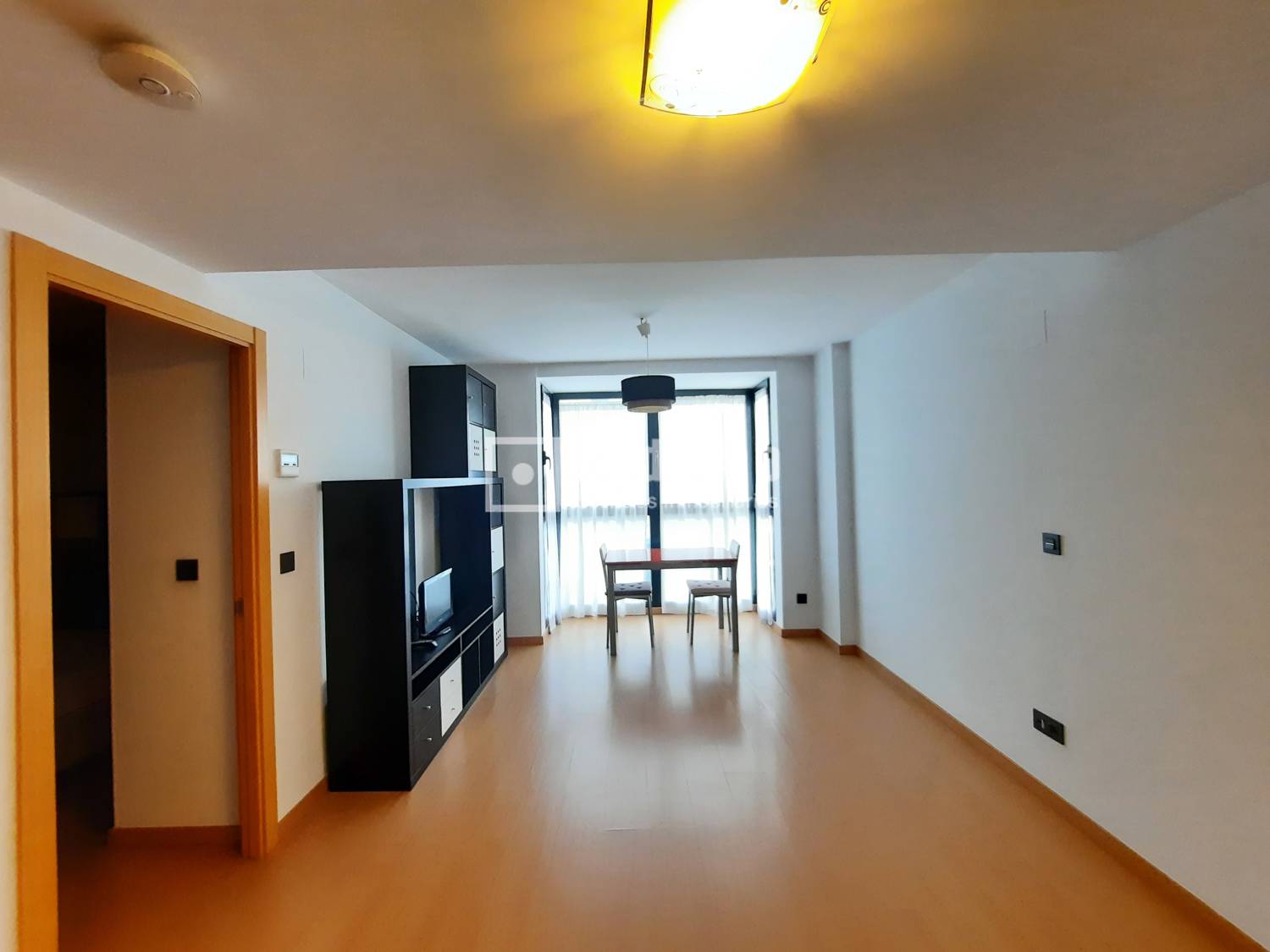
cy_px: 476
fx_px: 477
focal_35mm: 13
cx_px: 635
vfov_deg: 89.9
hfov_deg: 106.2
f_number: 2.2
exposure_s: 1/25
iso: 320
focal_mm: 1.74
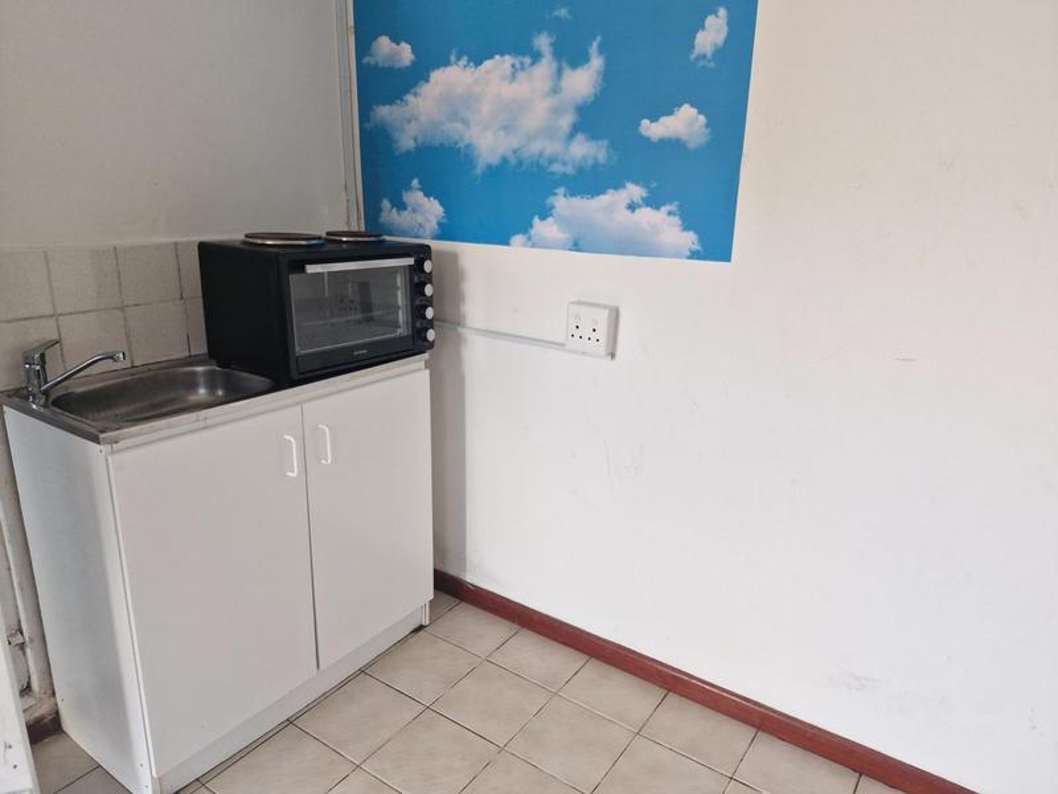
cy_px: 397
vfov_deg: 58.9
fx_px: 703
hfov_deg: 73.9
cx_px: 529
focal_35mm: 23
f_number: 1.8
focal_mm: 5.54
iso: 50
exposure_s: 1/214
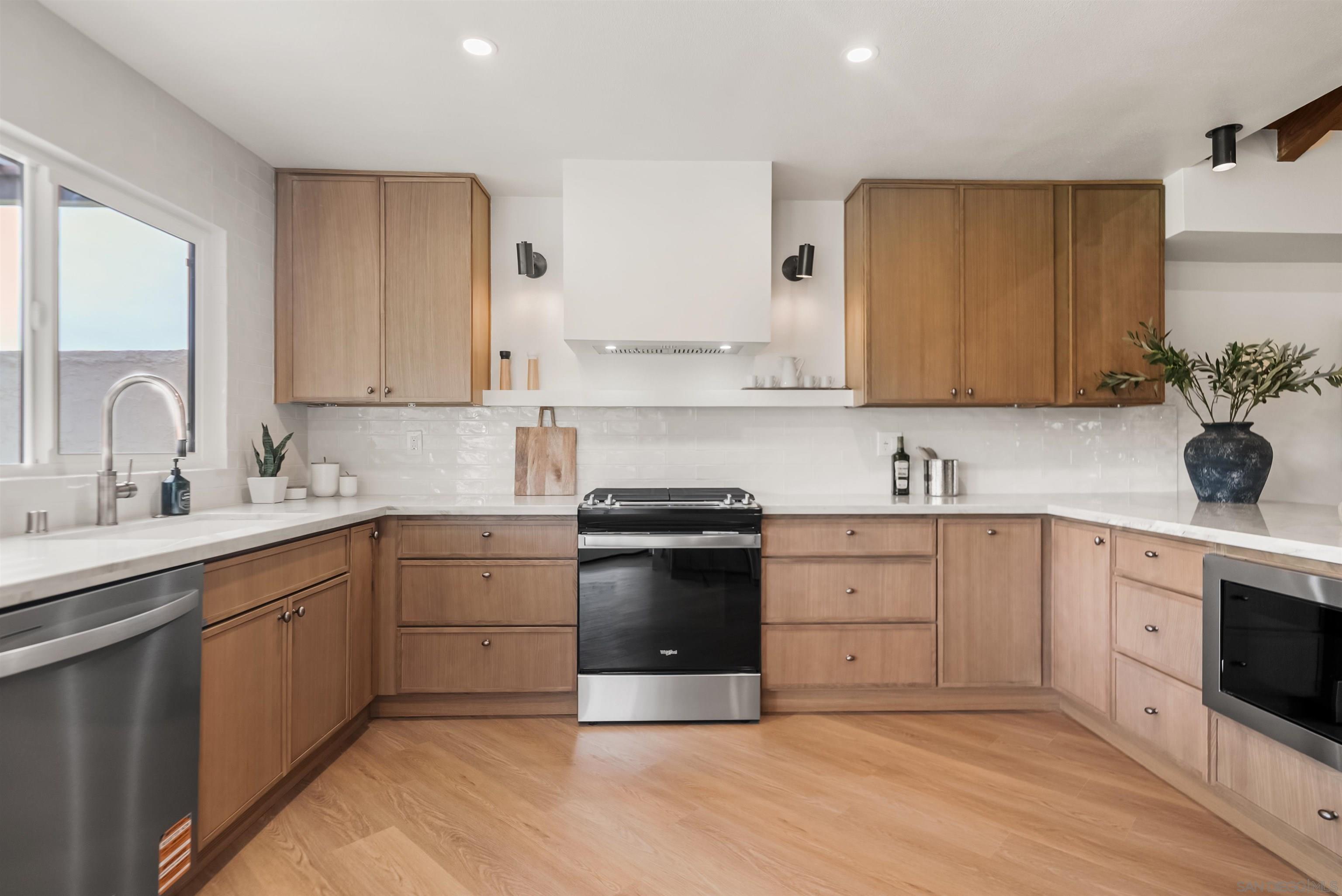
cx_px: 671
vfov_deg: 70.5
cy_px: 448
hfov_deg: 93.3
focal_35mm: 17
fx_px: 634
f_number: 6.3
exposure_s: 1/60
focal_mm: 17
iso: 250
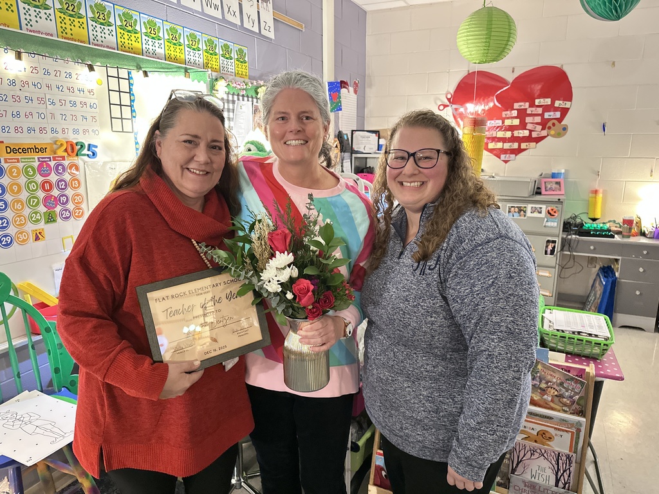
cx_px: 330
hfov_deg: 71.6
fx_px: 457
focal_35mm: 24
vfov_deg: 56.8
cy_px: 247
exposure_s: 1/60
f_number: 1.78
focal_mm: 6.86
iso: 640
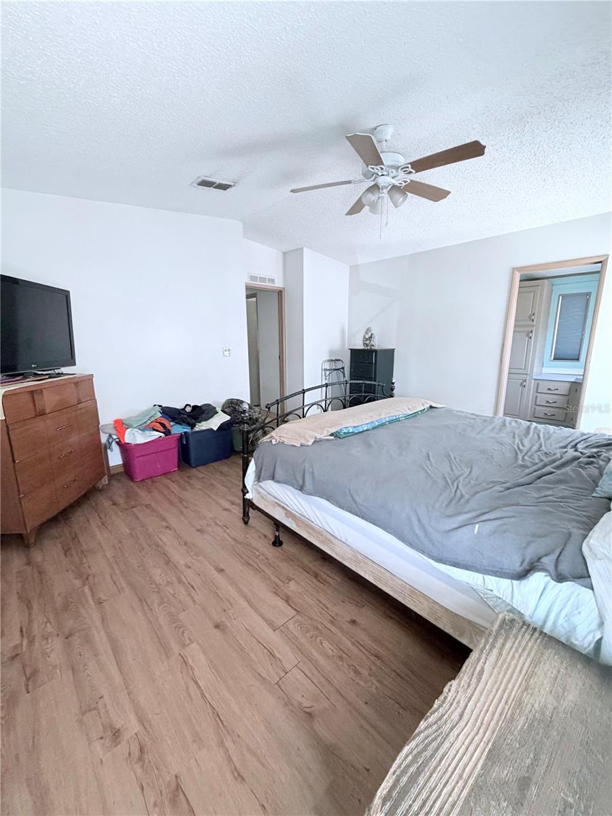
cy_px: 408
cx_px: 306
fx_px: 330
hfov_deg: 85.7
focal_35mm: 14
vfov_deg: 102.1
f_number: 2.2
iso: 400
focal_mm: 2.22
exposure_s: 1/60
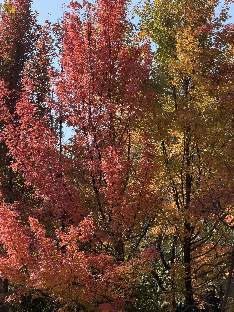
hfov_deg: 14.8
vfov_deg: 19.6
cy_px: 156
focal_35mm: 100
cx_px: 117
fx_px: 901
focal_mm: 16.89
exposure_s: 1/319
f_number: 2.8
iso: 50
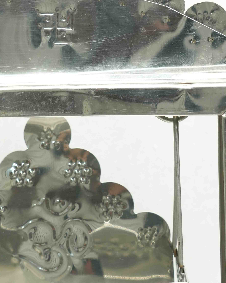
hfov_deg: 11.3
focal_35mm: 136
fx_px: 1137
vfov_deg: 14.2
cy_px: 147
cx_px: 72
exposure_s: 1/60
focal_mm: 46
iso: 800
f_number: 5.6
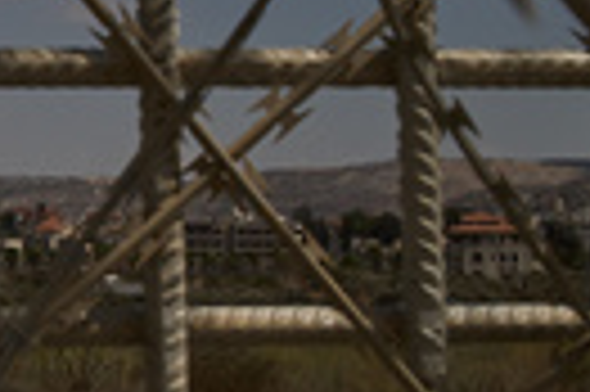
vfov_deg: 10.0
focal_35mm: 137
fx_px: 2242
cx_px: -491
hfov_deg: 13.4
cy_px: 92
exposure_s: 1/1600
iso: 500
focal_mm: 35
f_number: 16
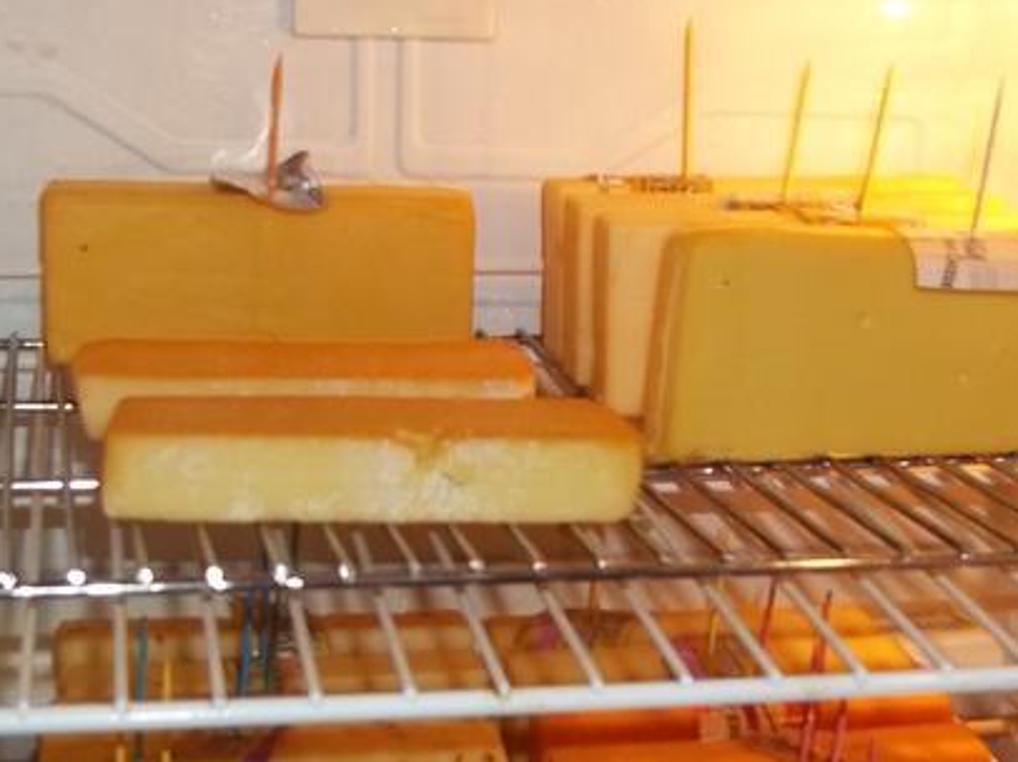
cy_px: 713
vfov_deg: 20.2
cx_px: 554
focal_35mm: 71
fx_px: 2087
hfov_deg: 27.4
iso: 160
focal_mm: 5.7
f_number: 2.9
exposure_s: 1/30
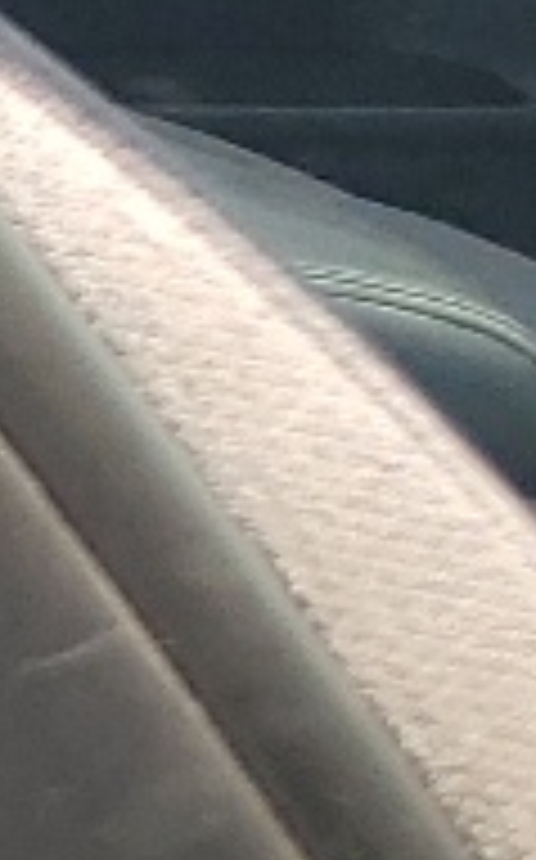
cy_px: 18
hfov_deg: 4.2
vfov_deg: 9.0
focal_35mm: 231
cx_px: -3009
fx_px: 5411
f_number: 1.5
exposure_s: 1/588
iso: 50
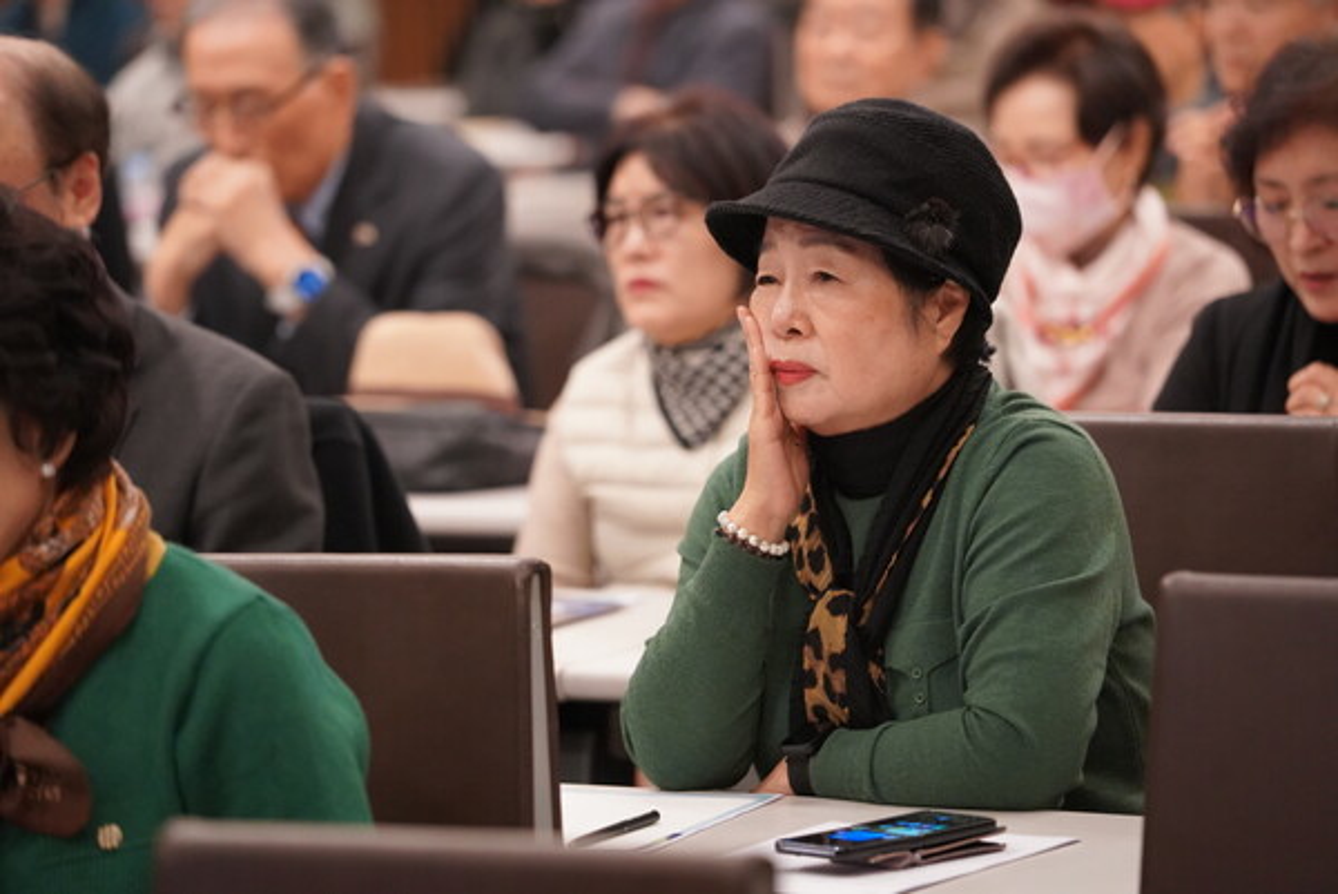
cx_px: 669
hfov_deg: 10.9
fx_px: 7029
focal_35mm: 189
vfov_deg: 7.3
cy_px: 447
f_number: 4
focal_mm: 189
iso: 8000
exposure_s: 1/200
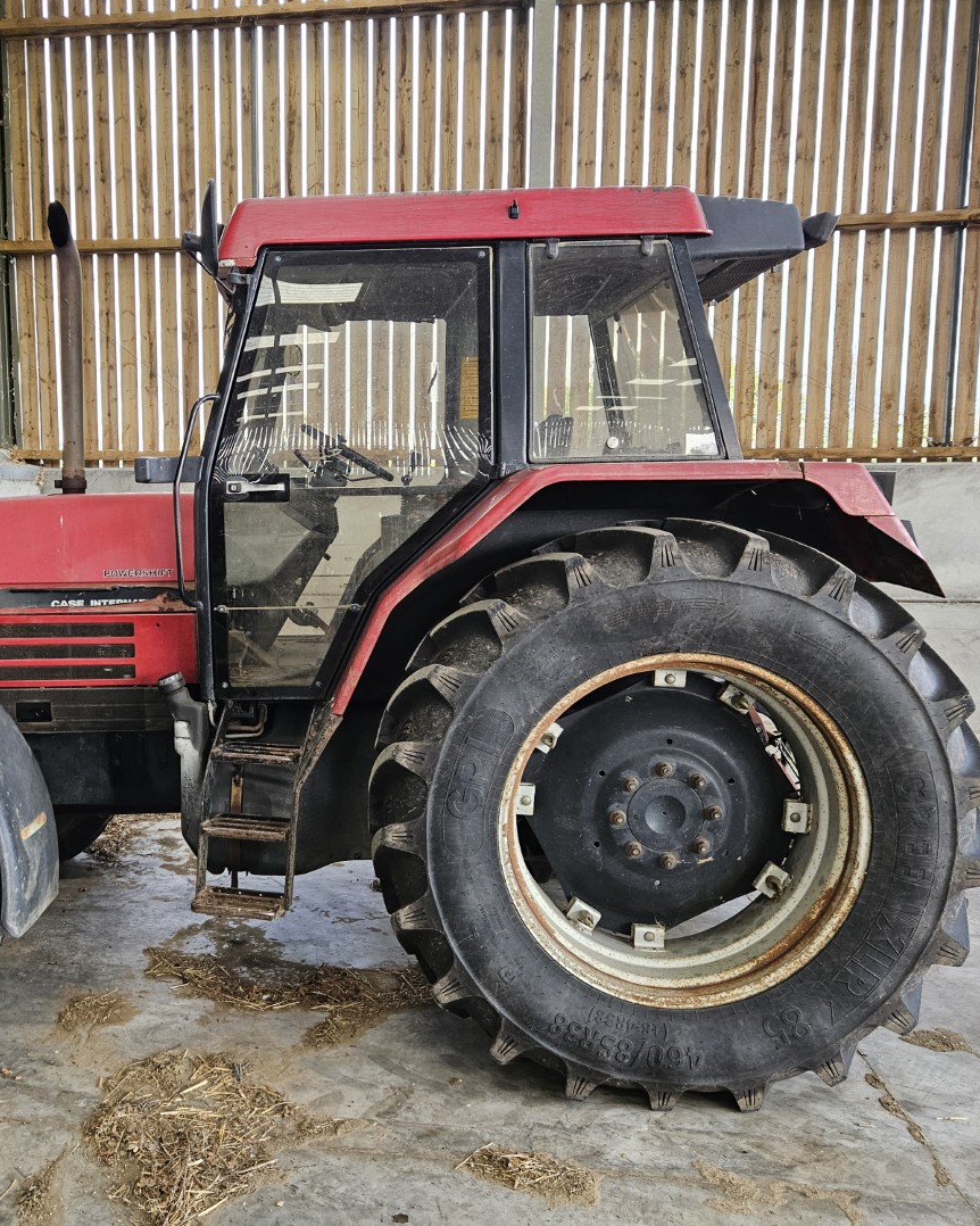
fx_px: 1088
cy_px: 613
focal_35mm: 30
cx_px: 324
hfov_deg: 47.7
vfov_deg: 58.8
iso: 200
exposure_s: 1/190
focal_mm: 5.4
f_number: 1.8
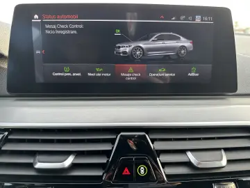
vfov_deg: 56.8
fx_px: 173
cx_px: 125
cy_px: 94
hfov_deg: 71.6
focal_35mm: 24
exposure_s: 1/252
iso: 100
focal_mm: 6.86
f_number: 1.78
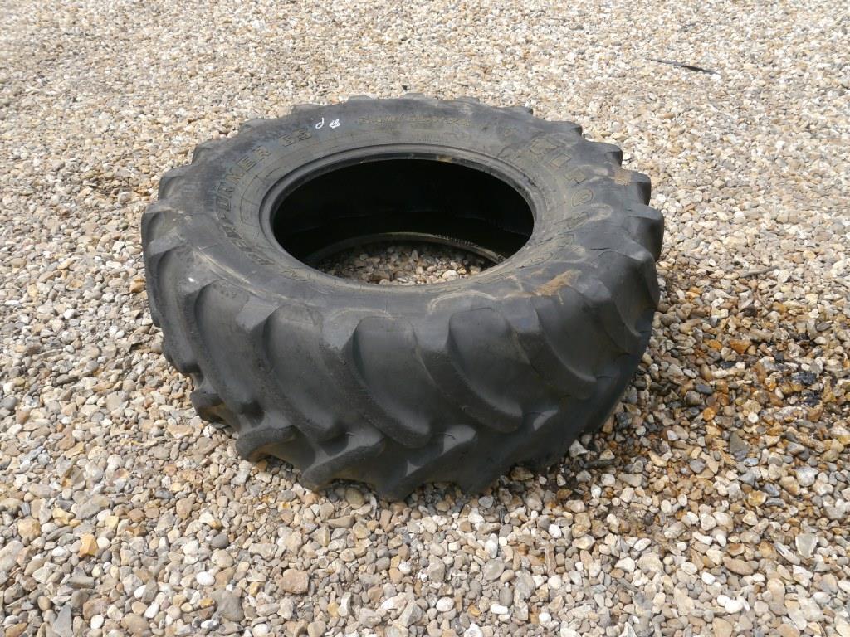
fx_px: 688
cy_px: 318
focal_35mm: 28
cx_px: 425
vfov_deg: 49.7
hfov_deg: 63.4
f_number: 7.1
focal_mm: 14
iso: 160
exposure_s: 1/320
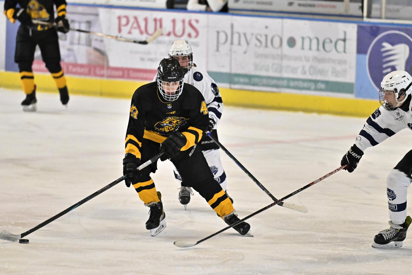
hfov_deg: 6.9
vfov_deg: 4.6
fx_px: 3432
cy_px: 138
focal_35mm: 300
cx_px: 206
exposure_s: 1/1600
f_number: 2.8
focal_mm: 200
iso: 6400
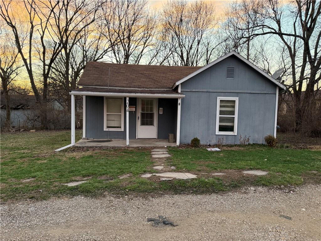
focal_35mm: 24
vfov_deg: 56.8
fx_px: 223
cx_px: 160
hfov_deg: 71.6
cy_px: 120
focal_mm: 6.76
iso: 200
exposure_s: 1/75
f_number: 1.78
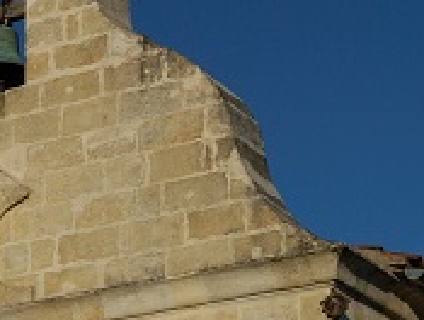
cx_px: 44
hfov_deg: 12.8
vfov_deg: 9.6
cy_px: 412
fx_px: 1874
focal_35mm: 153
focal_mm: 31
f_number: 7.1
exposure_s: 1/3200
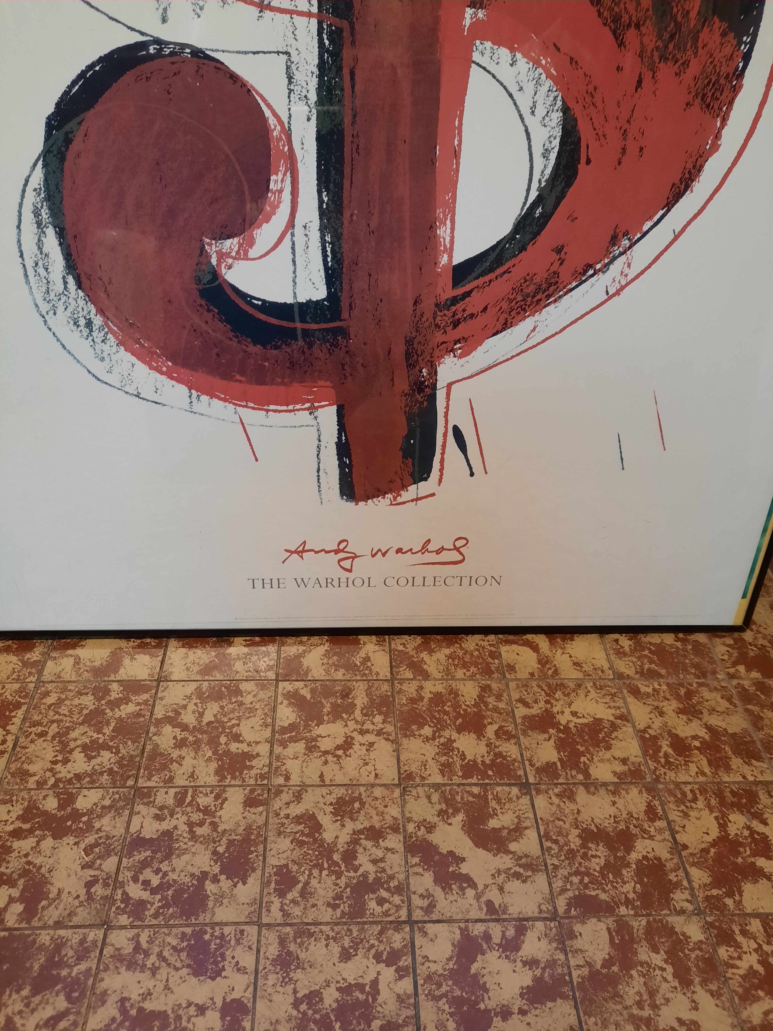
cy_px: 516
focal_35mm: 25
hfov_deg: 54.9
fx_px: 744
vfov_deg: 69.4
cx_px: 386
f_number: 2
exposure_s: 1/33
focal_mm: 4.6
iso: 320
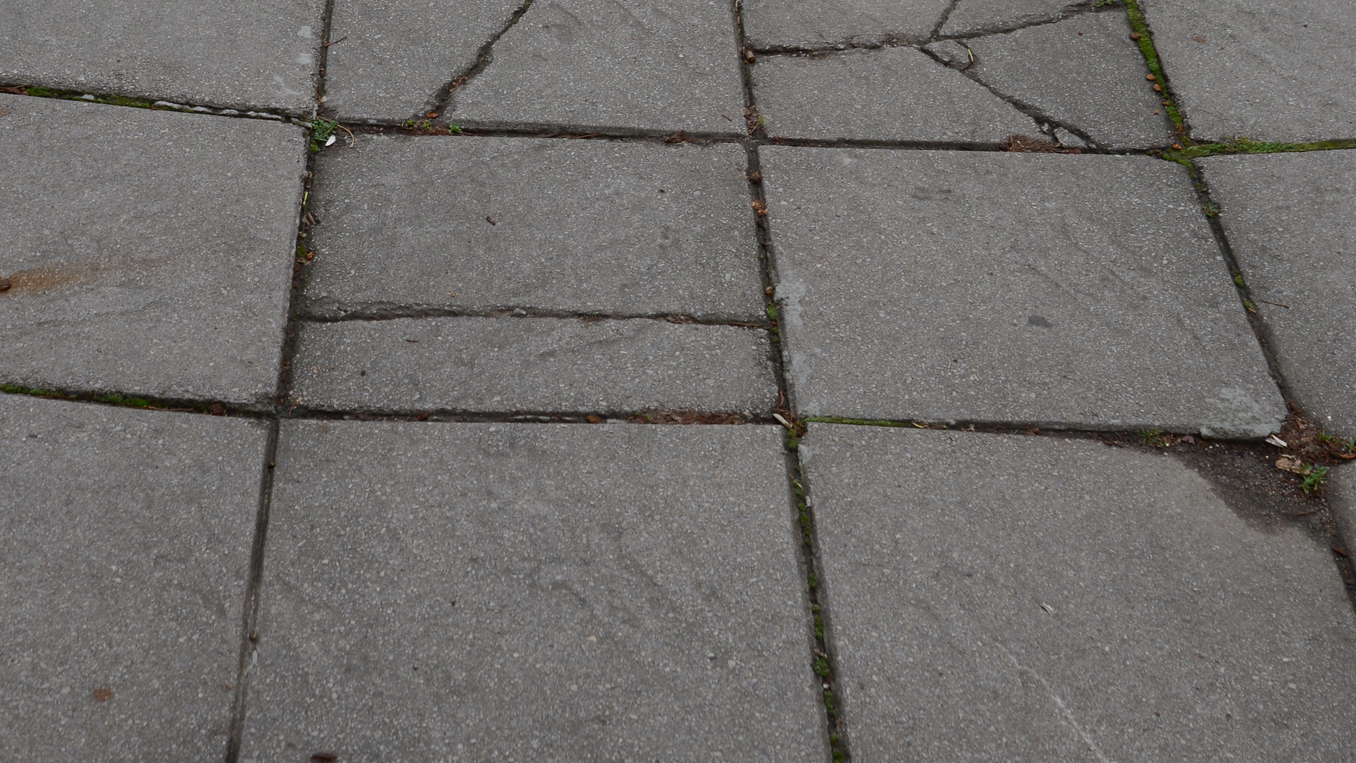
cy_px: 142
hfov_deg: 28.6
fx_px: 2661
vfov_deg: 16.2
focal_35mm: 74
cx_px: 603
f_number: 8
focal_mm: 38
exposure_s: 1/250
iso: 250
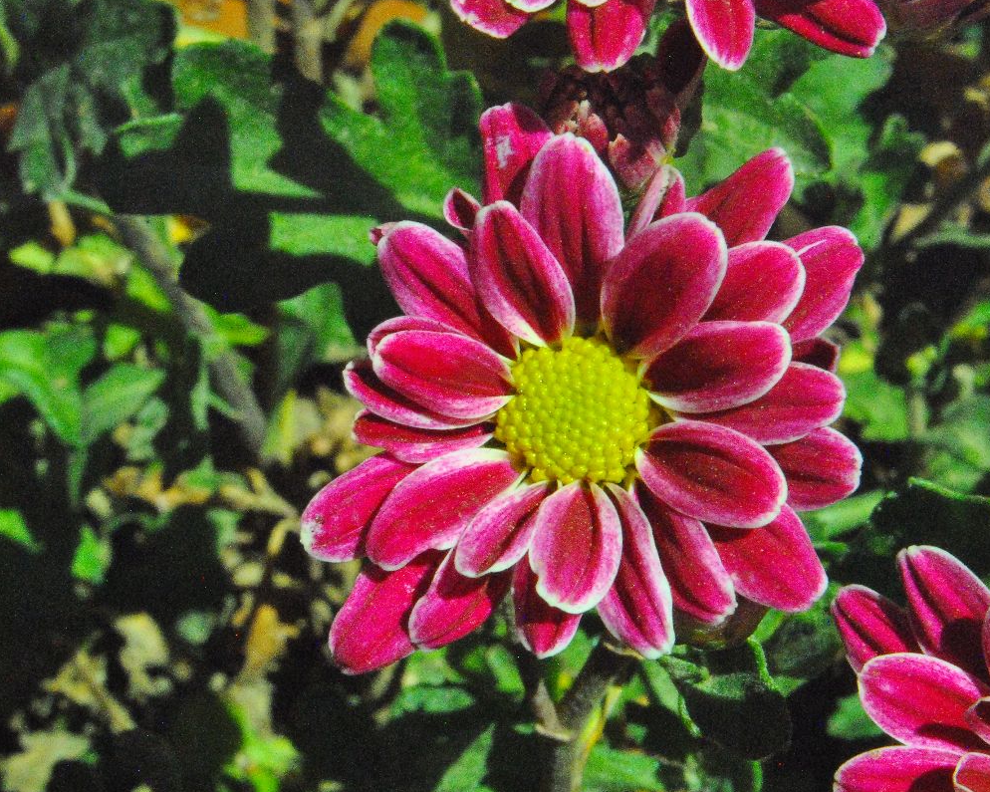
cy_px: 397
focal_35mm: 94
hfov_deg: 20.4
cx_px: 595
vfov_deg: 16.4
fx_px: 2741
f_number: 32
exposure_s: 1/250
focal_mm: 55
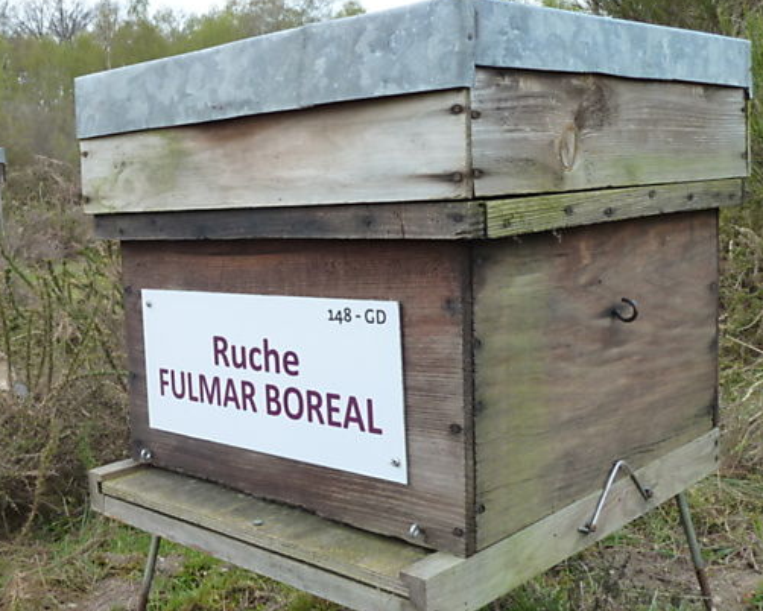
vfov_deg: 35.7
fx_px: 949
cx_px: 160
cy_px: 302
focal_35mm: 42
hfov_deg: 42.0
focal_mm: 4.4
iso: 125
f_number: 4
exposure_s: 1/160
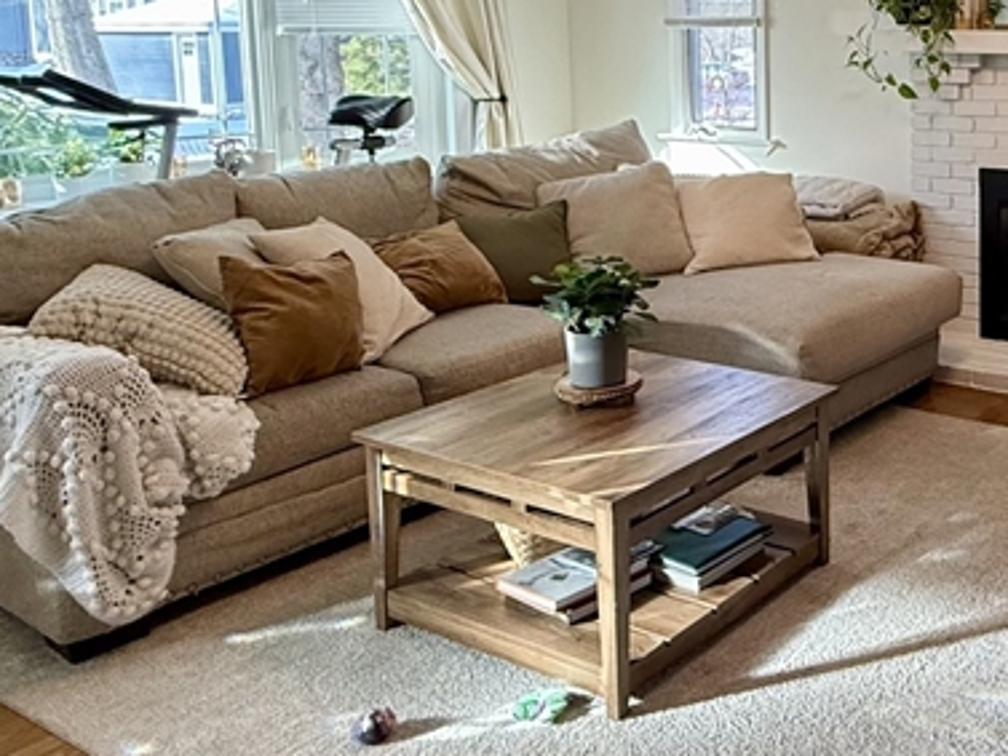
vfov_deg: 36.6
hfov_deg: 43.1
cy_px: 163
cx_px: 973
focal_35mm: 38
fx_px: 1107
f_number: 2.2
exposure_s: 1/120
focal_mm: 2.22
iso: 250
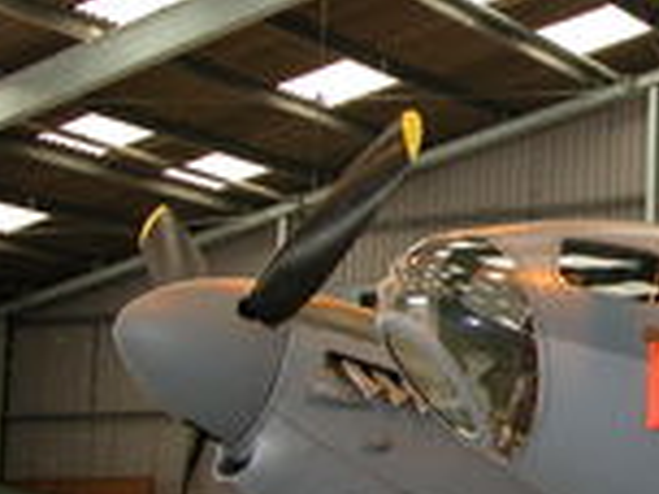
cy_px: 299
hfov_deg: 19.6
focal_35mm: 92
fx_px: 1751
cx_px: 854
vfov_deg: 16.0
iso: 100
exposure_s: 1/30
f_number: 2.8
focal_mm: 8.9
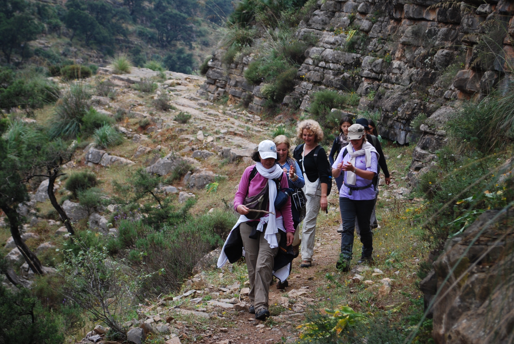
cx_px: 257
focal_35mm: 82
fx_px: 1179
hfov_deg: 24.6
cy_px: 172
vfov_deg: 16.6
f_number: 5.6
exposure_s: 1/125
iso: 110
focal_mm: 55
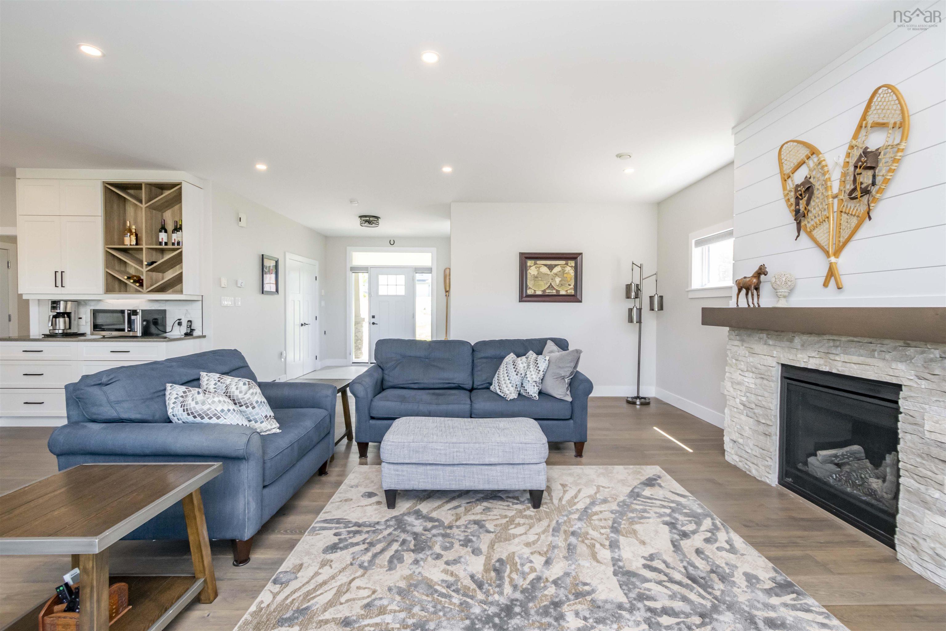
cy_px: 316
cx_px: 473
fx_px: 394
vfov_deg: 77.3
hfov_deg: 100.4
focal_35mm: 15
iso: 800
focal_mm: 10
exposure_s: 1/125
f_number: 6.3
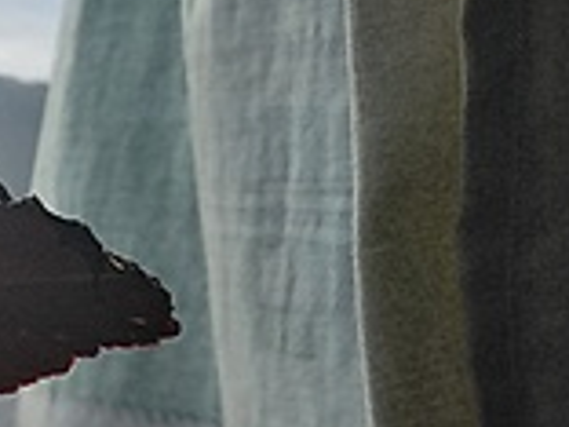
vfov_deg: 13.4
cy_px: 526
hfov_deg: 15.1
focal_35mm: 107
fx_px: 1759
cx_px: -551
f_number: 1.8
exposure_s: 1/40
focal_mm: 3.62
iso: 108
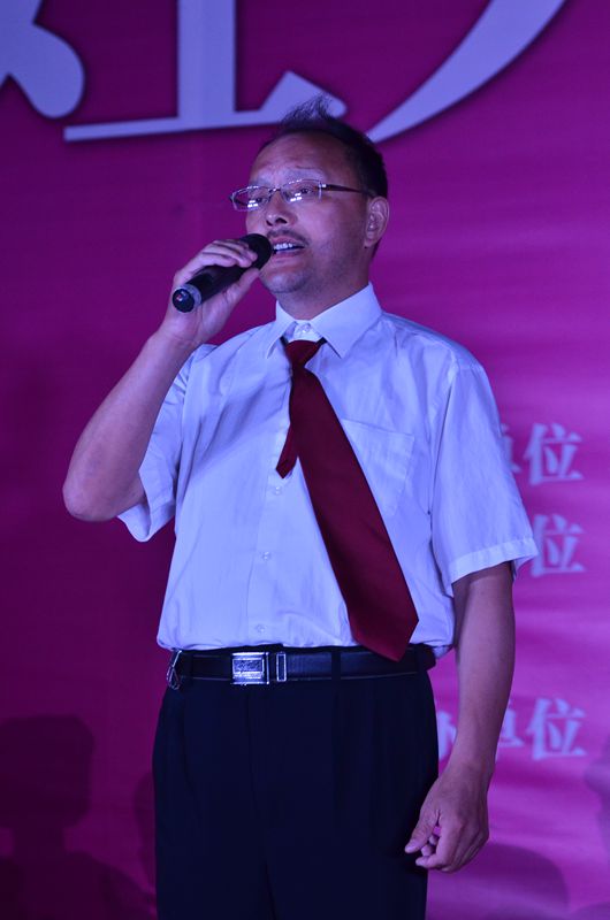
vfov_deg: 11.4
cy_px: 460
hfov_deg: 7.6
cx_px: 305
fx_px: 4595
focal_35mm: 180
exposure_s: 1/160
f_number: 4.5
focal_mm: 120
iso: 1000
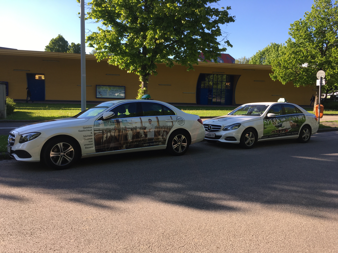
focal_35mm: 29
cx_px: 169
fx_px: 283
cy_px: 126
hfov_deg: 61.7
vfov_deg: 48.2
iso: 25
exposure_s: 1/472
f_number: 2.2
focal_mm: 4.15
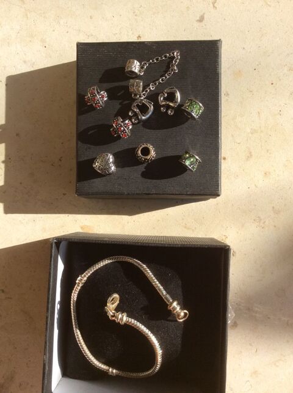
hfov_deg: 44.0
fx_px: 362
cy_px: 196
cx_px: 146
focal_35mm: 32
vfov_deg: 56.9
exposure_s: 1/880
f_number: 2.4
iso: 32
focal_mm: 3.3
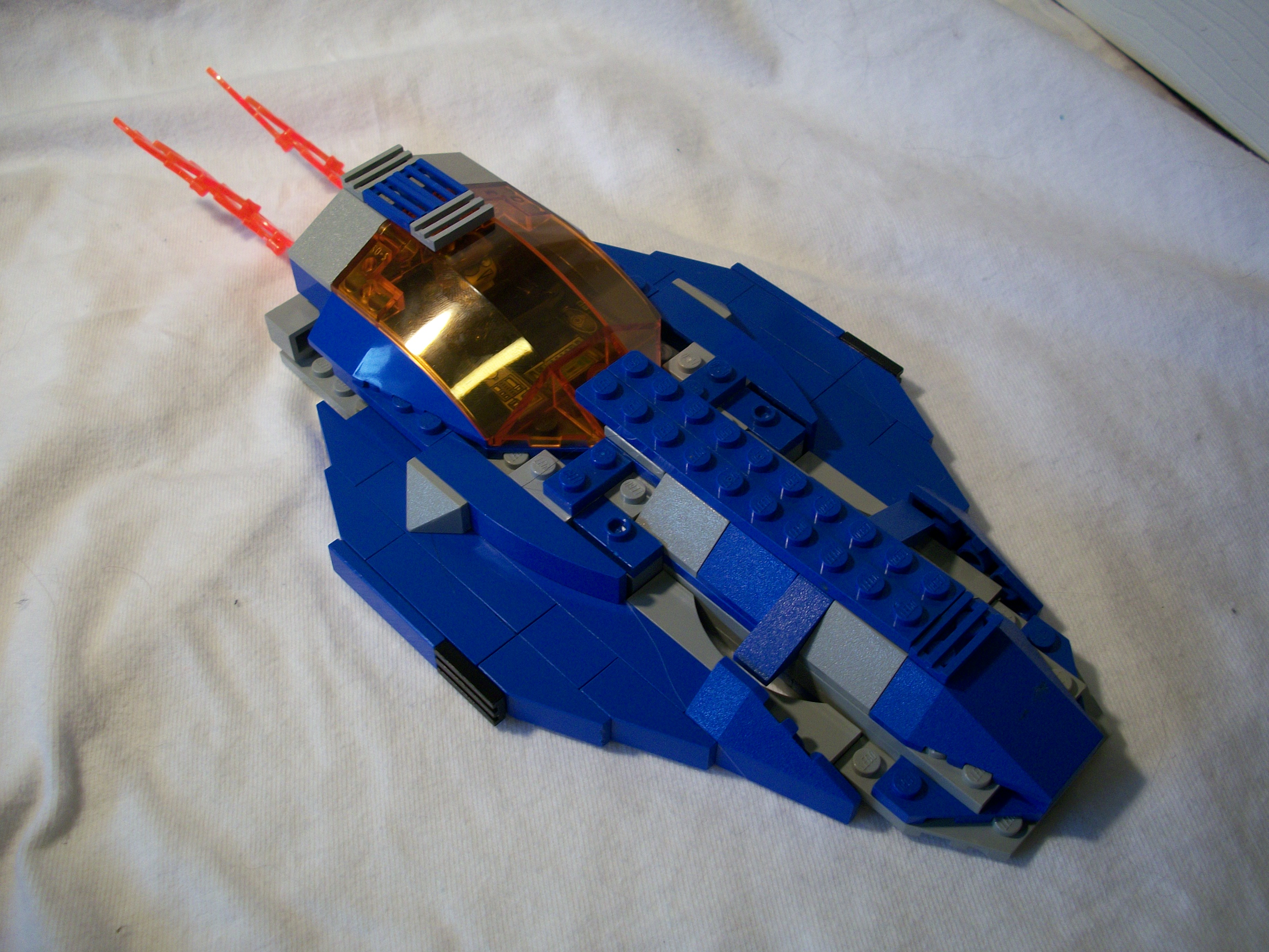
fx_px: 1283
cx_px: 634
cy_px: 476
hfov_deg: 52.6
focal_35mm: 35
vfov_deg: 40.7
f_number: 3.1
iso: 101
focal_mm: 6.3
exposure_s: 1/30
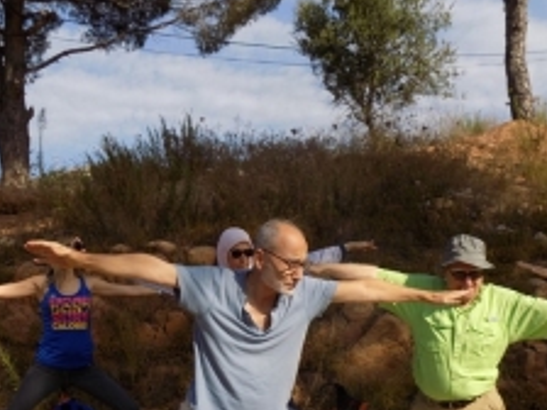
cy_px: 351
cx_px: 244
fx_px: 648
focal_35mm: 41
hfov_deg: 45.7
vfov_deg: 33.7
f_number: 3.1
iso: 80
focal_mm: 4
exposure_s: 1/1000
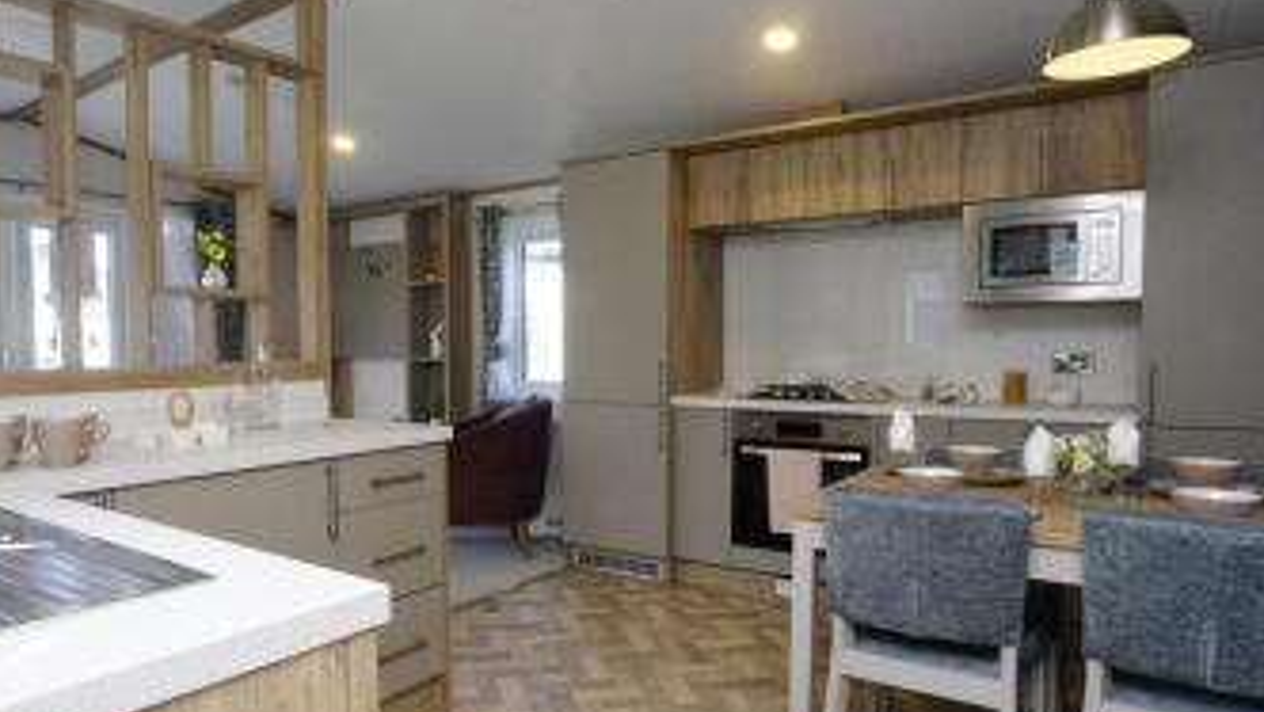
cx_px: 529
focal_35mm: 24
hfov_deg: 75.7
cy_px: 398
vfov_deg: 47.6
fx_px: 805
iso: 3200
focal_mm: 16
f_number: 18
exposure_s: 1/60
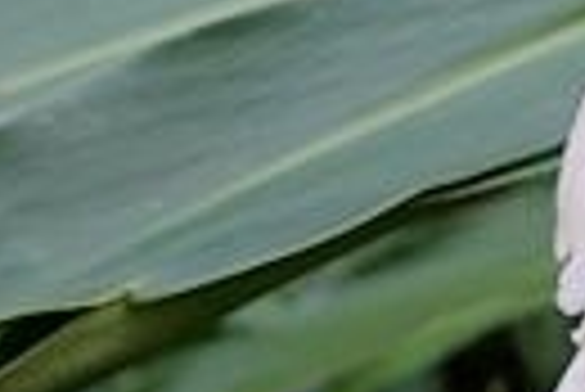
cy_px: -151
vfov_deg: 11.1
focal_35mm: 120
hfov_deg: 13.7
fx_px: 1952
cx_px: 1264
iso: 125
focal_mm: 9
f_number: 2.8
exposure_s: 1/80
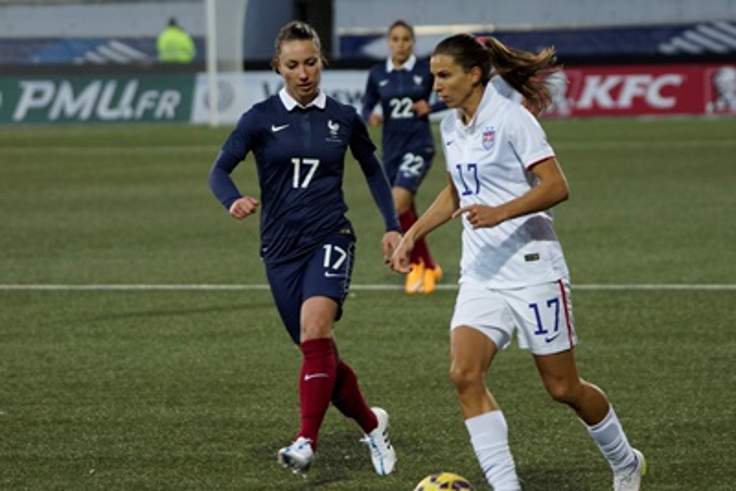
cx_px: 368
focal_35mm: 270
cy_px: 246
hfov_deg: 7.6
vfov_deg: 5.1
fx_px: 5522
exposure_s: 1/320
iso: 640
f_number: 5
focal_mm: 180
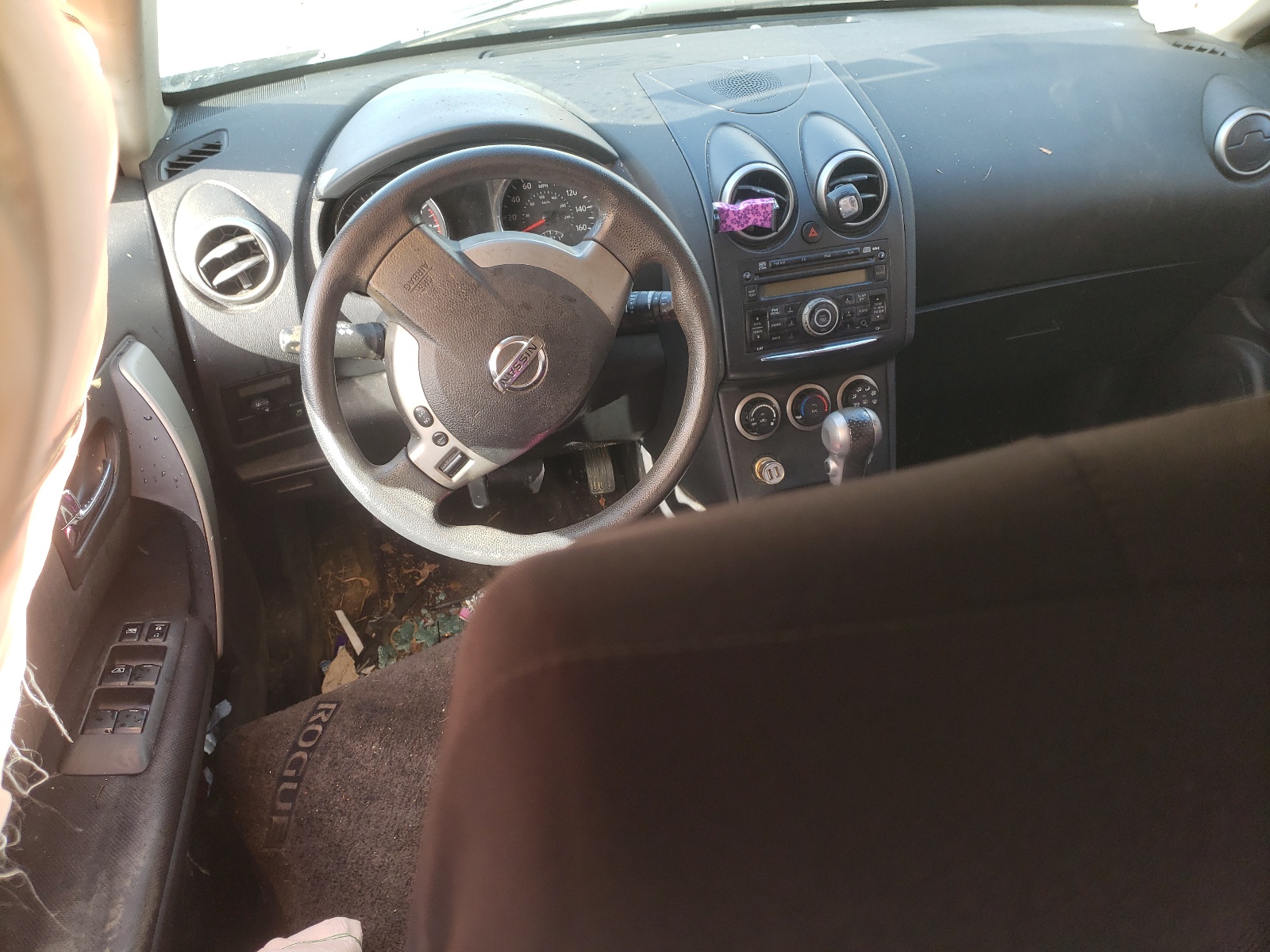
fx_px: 954
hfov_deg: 67.3
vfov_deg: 53.1
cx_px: 635
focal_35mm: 26
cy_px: 476
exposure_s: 1/135
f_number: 1.5
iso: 50
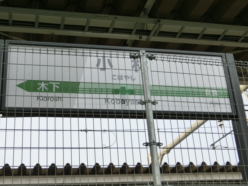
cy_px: 90
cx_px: 118
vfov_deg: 26.1
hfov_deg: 34.3
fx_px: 401
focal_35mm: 56
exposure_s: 1/200
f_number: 4.7
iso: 80
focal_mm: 9.3
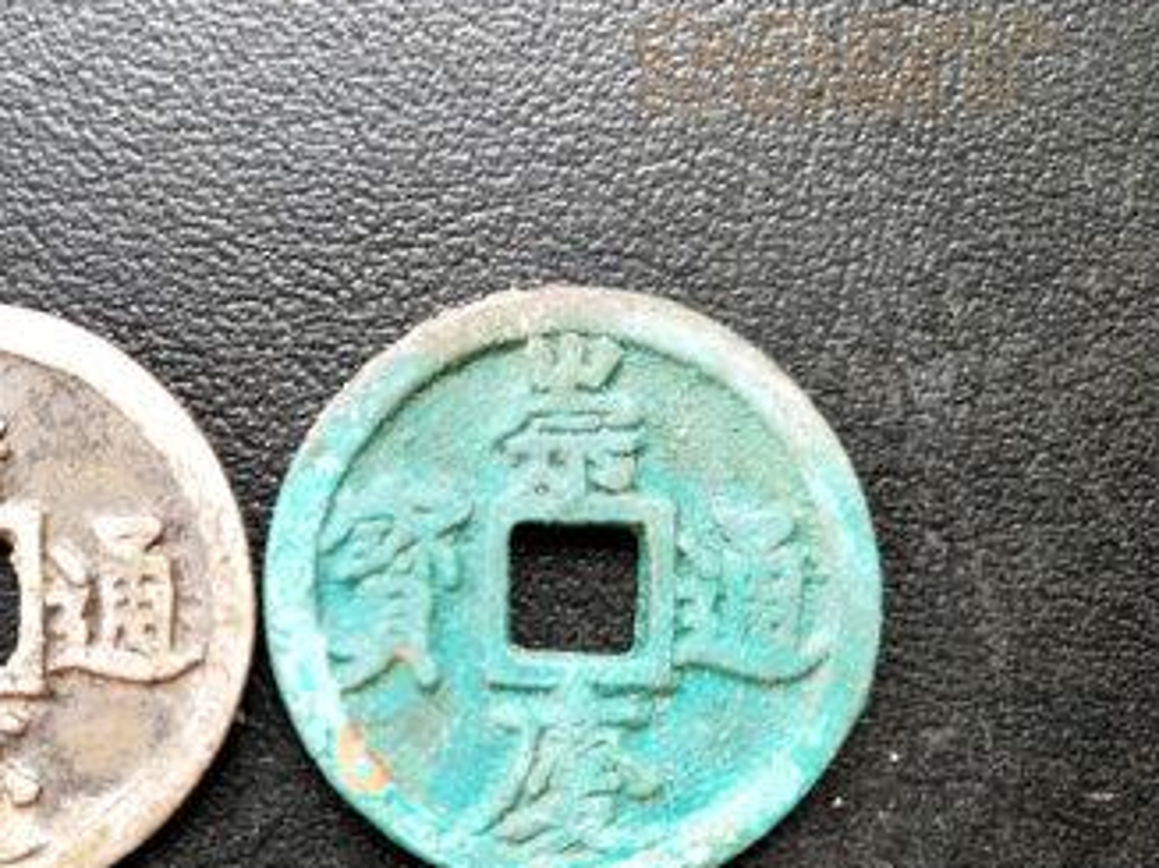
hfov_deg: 40.9
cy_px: 604
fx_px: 1506
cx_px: 298
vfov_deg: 31.8
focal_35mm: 45
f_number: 1.8
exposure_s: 1/100
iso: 87
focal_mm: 3.95
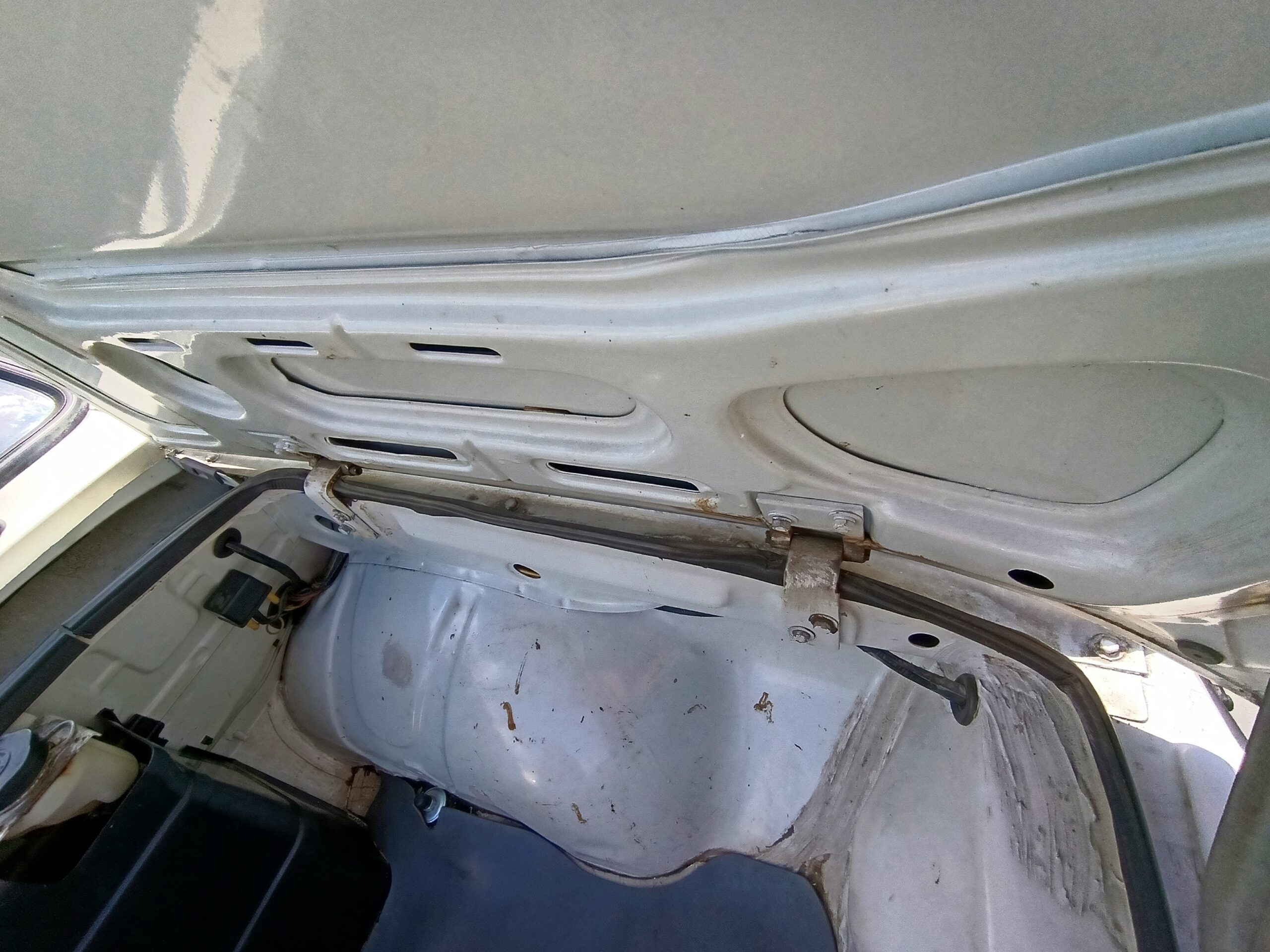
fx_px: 587
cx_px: 635
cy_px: 476
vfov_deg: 78.1
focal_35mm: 16
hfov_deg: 94.5
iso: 50
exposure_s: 1/234
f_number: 2.2
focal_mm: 1.65
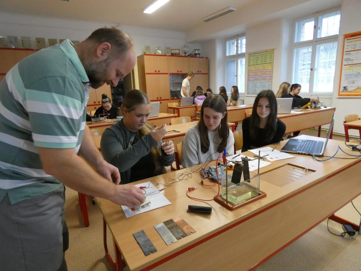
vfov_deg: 66.0
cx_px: 180
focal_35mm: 20
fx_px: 209
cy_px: 136
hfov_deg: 81.7
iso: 640
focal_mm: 3.6
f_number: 2.8
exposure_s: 1/60
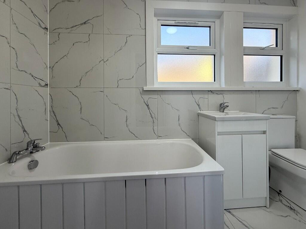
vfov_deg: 85.7
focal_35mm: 14
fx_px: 124
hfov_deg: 102.1
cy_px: 114
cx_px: 153
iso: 64
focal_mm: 2.22
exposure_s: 1/176
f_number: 2.2
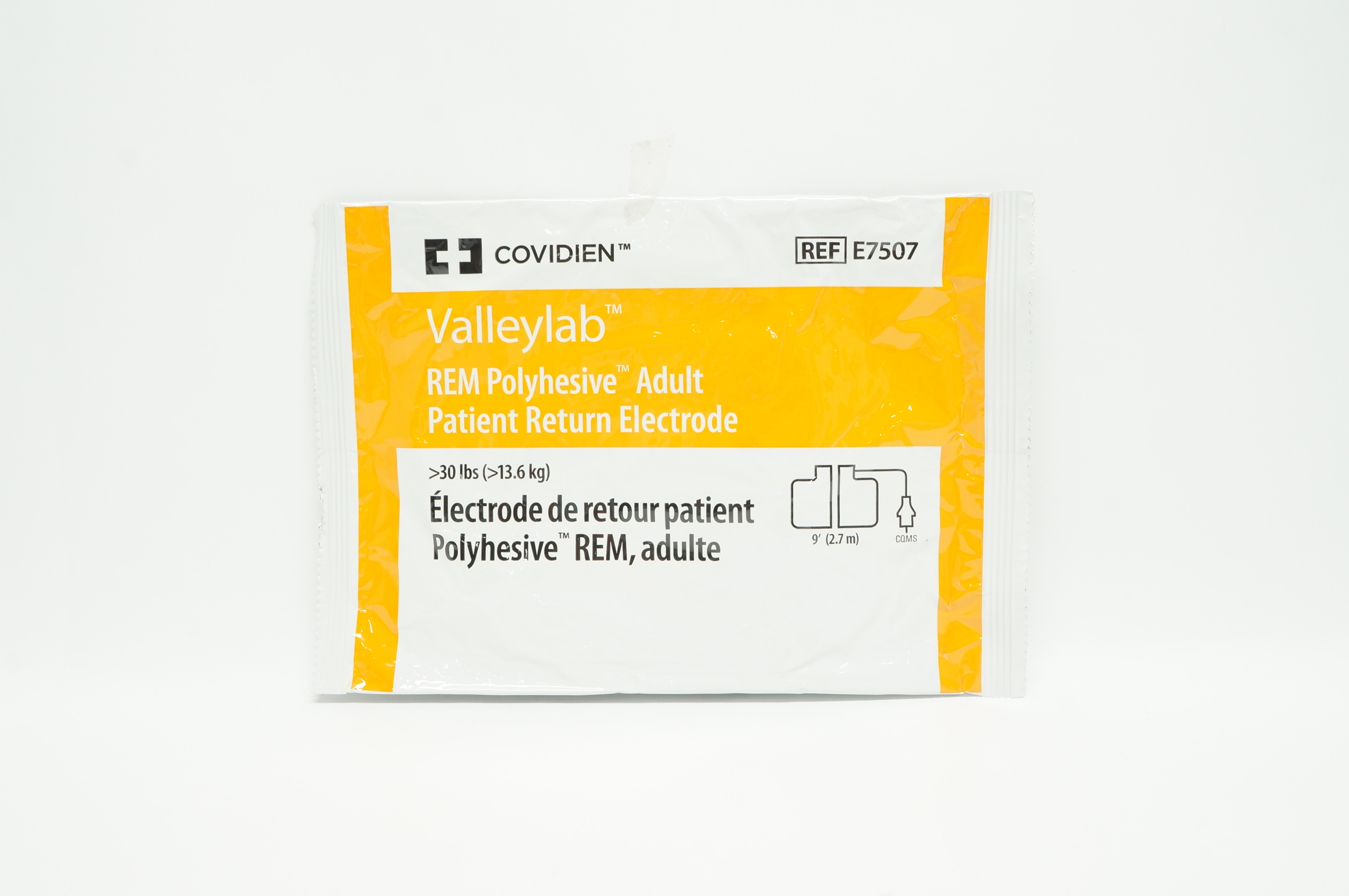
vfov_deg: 39.9
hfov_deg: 57.3
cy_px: 448
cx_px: 674
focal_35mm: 33
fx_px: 1235
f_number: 10
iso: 400
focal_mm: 22
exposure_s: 1/15
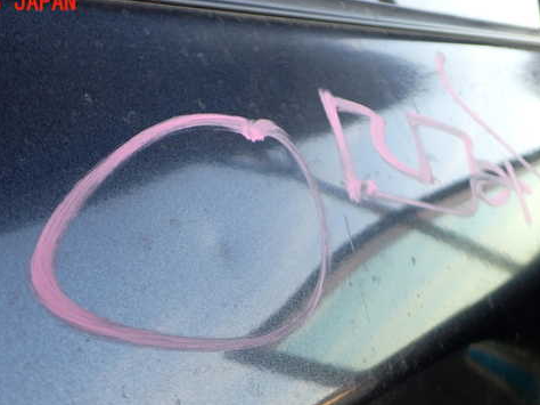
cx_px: 211
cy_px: 245
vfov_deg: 37.5
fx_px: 592
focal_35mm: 38
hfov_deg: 48.6
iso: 200
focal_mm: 5.4
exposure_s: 1/125
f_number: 2.3
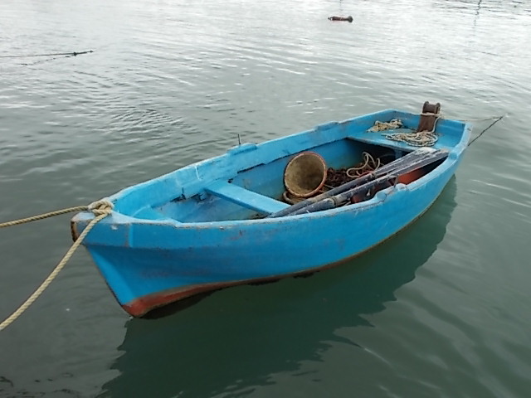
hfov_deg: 54.0
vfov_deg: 41.8
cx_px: 266
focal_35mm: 34
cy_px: 199
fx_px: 522
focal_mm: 6
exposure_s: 1/160
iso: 80
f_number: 3.6
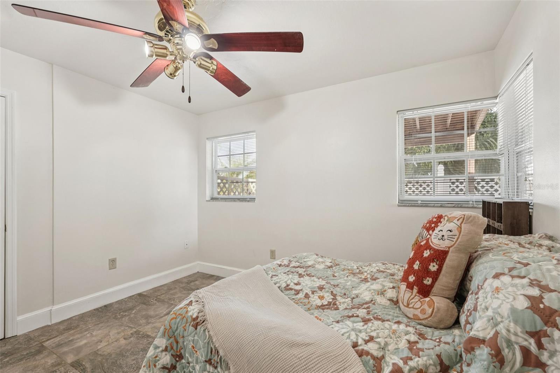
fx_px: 249
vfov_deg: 73.7
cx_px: 280
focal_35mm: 16
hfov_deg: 96.7
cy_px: 186
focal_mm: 16
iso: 400
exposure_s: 1/15
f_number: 7.1
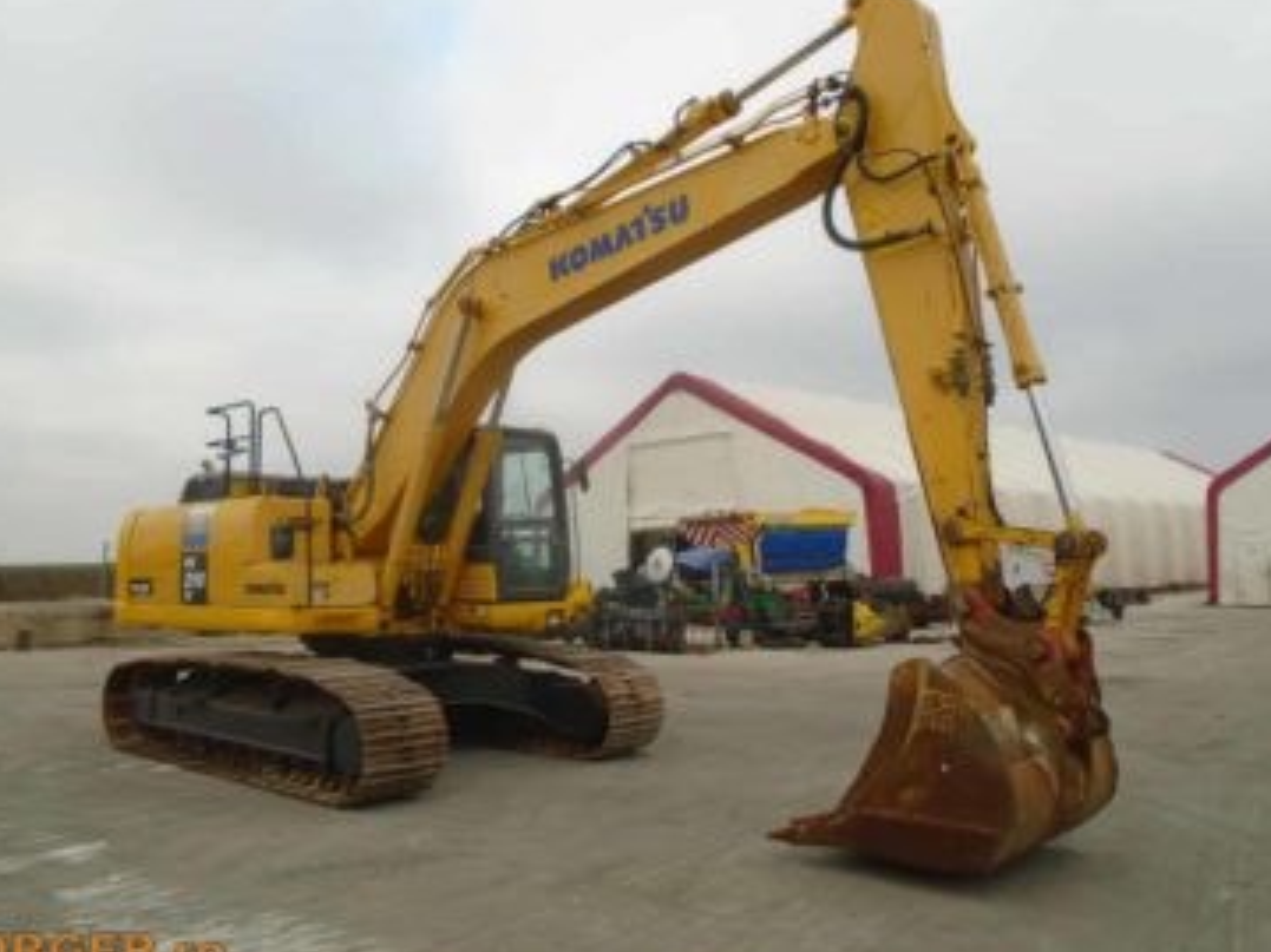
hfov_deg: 61.7
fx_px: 1064
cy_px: 453
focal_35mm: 29
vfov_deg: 48.2
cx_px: 630
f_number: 3.2
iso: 100
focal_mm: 4.6
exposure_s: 1/500
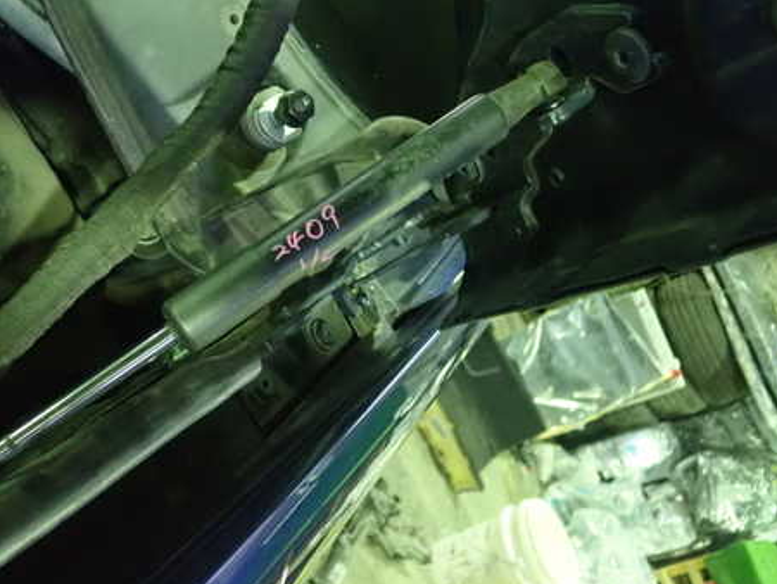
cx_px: 268
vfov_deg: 35.9
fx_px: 898
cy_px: 344
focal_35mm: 40
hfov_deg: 46.1
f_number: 2.3
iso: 1600
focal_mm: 5.5
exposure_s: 1/30
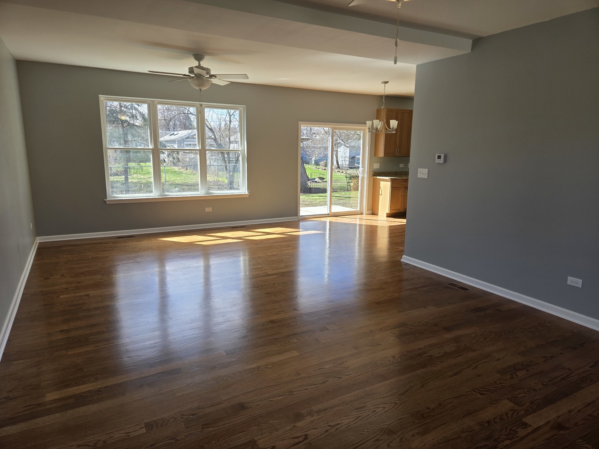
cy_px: 224
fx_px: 398
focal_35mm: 23
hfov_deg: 73.9
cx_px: 300
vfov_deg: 58.9
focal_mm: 5.4
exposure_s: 1/219
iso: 25
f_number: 1.8
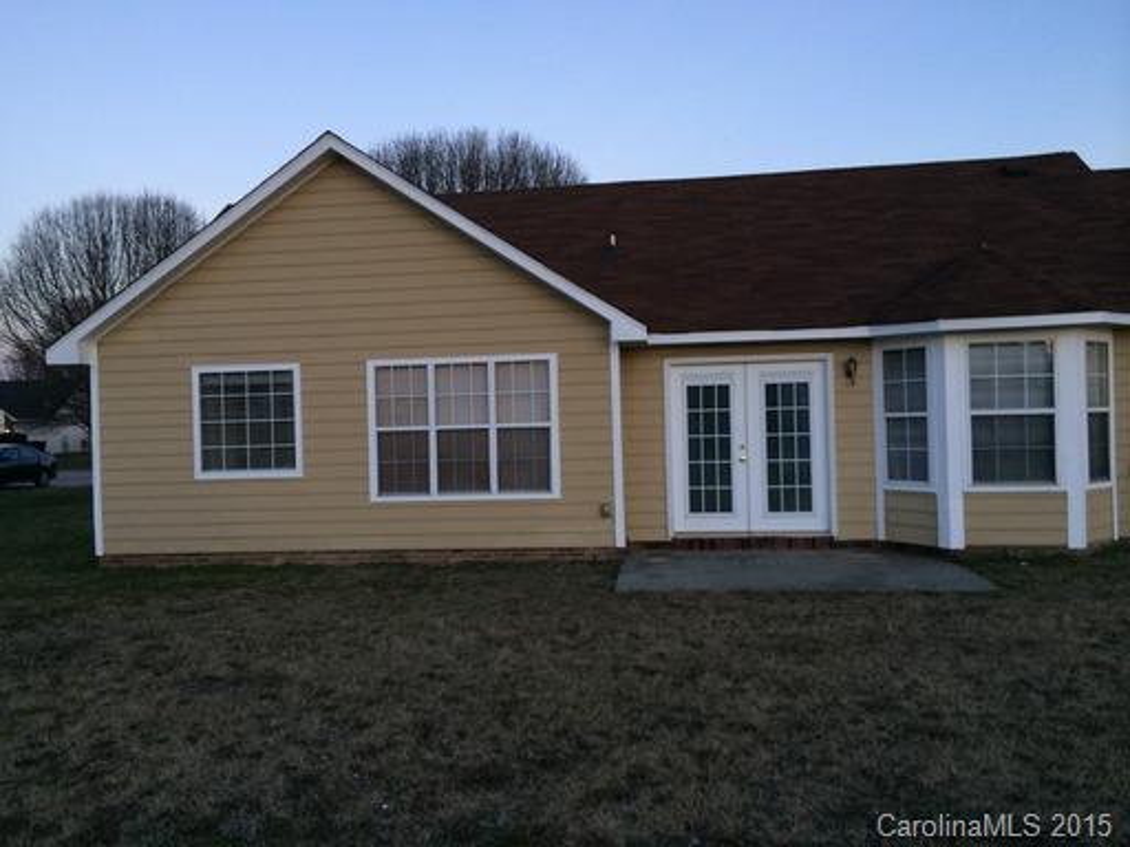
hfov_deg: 60.0
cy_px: 424
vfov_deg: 46.8
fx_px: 979
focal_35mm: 30
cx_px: 565
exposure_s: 1/120
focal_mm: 4.12
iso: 64
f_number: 2.2
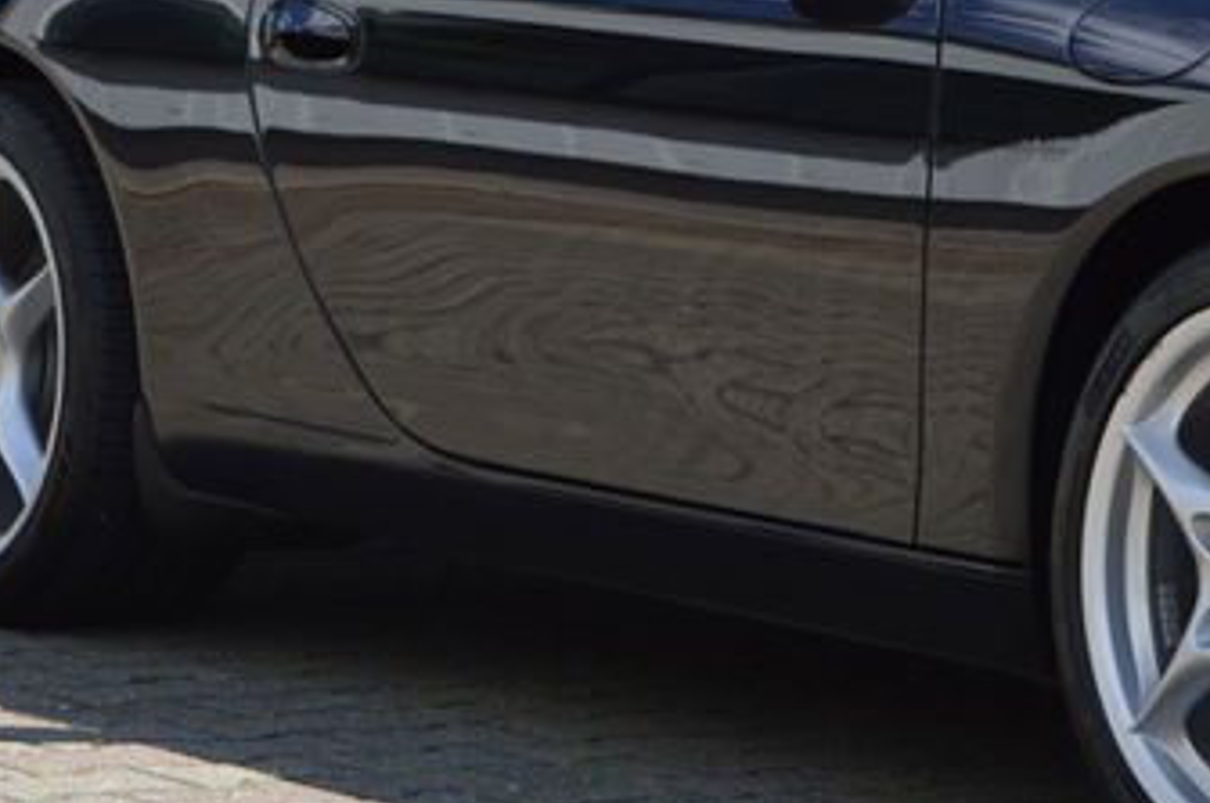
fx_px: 6898
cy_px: 32
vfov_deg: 6.6
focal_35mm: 206
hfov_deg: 9.9
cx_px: 1397
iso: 100
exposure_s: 1/200
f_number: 7.1
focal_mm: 45
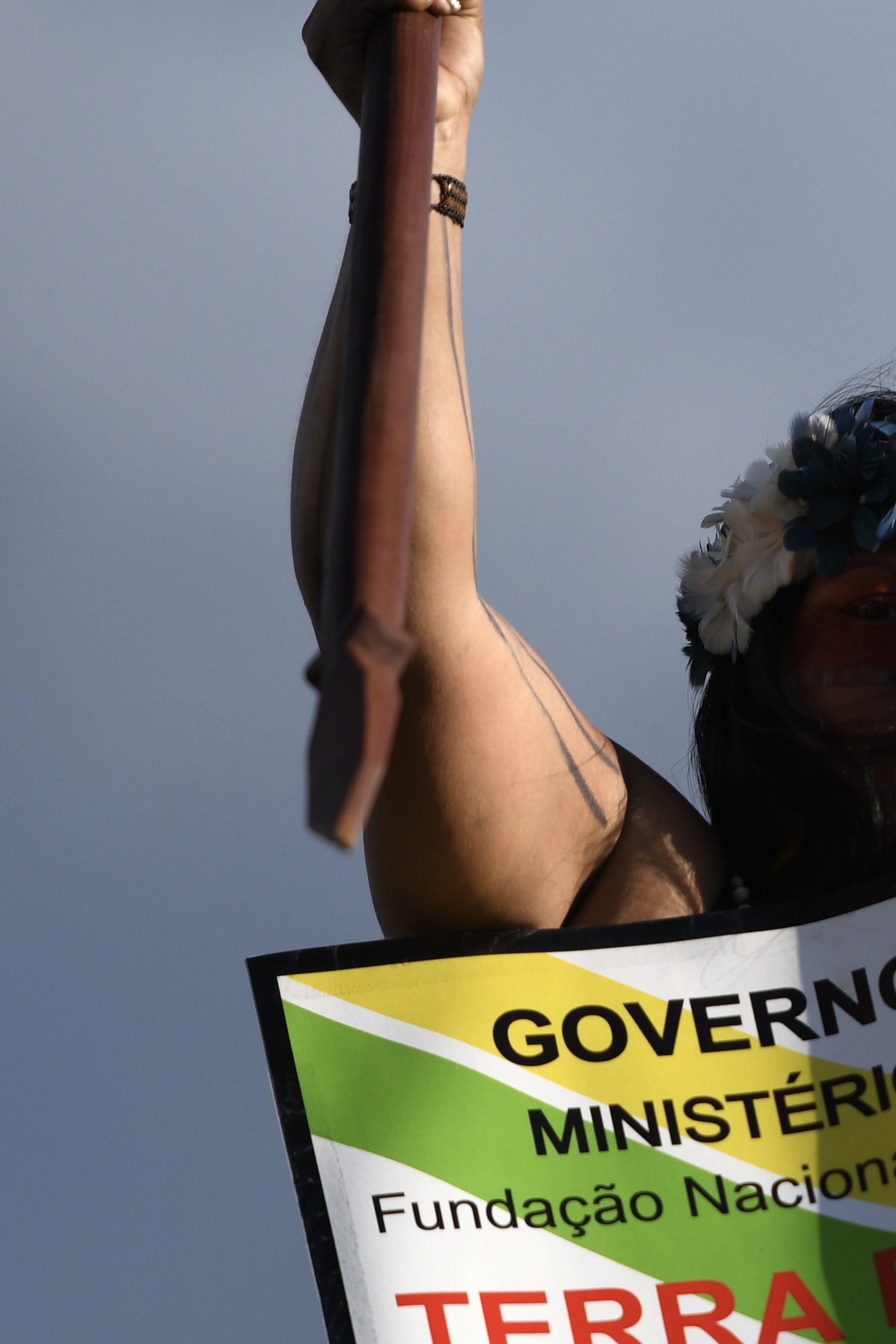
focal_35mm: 622
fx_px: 23223
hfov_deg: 2.2
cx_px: 996
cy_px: 799
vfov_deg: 3.3
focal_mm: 185
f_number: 2.8
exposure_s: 1/8000
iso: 250
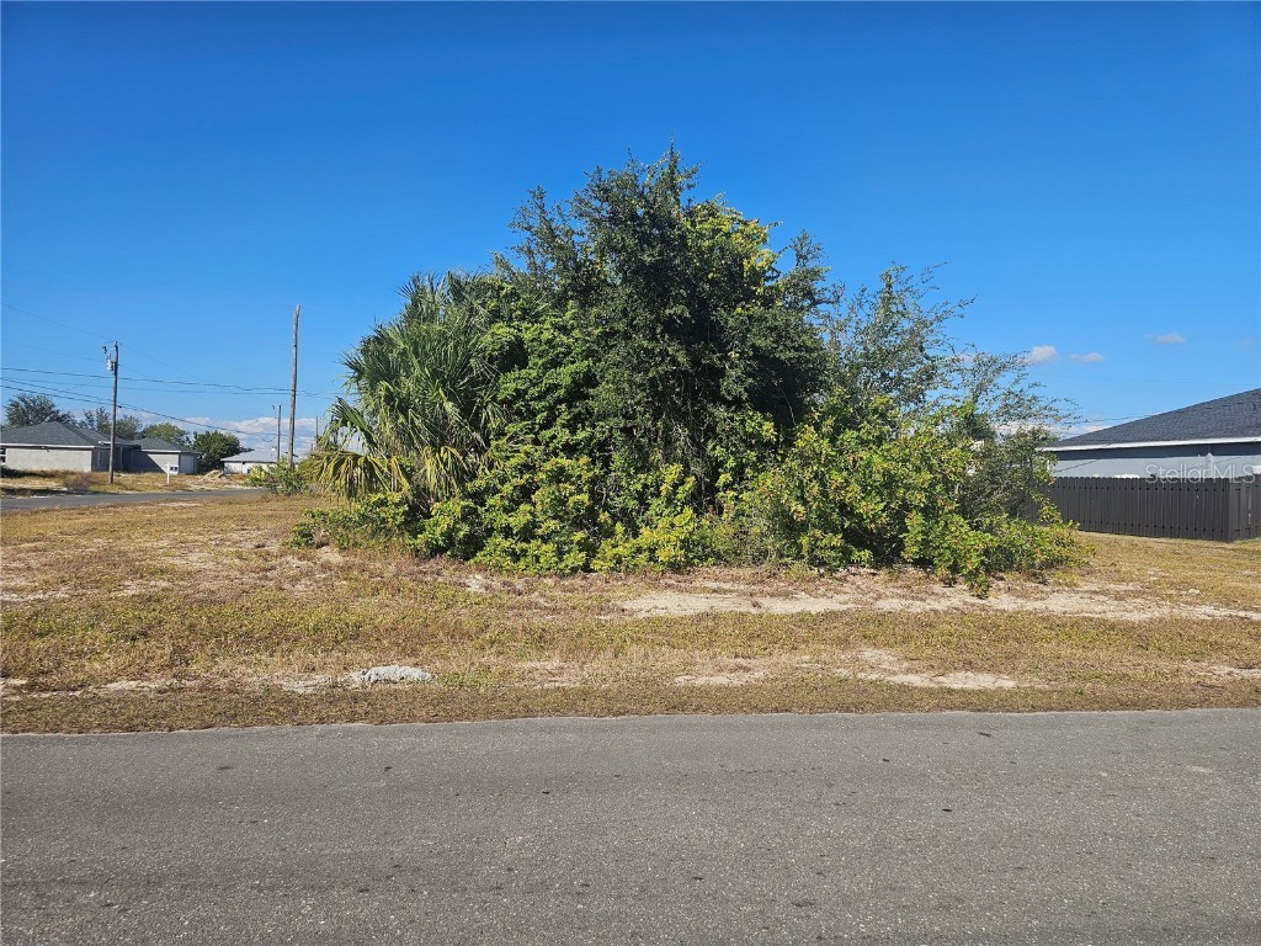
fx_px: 838
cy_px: 473
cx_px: 630
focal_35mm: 23
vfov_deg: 58.9
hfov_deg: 73.9
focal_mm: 6.3
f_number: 1.7
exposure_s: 1/973
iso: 10
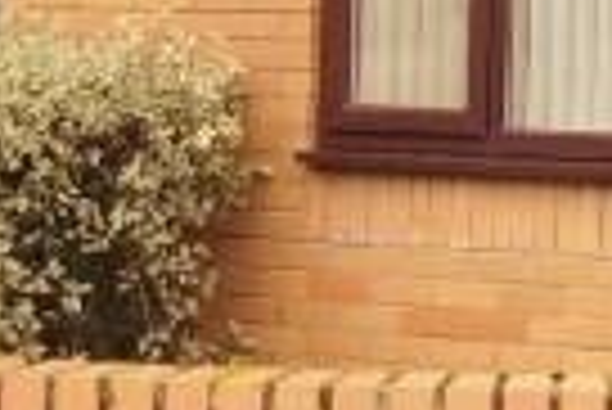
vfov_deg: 5.1
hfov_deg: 7.5
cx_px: 774
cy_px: -126
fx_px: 4612
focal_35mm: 271
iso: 100
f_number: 4
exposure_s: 1/160
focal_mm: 24
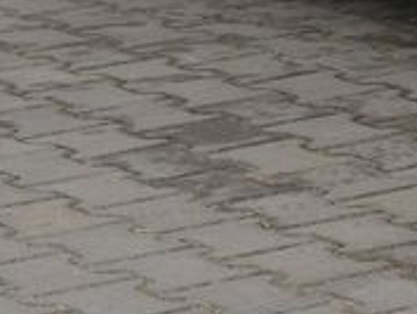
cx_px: 1145
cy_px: -380
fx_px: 4400
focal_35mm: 365
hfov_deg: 5.2
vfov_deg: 4.0
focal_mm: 11.3
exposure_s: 1/80
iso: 125
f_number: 5
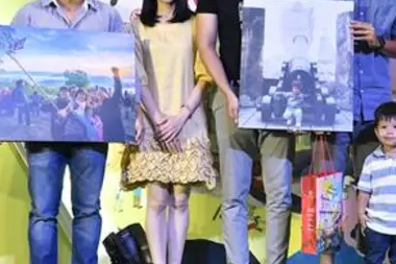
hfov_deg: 25.7
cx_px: 293
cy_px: 82
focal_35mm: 78
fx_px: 858
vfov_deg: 17.4
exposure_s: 1/160
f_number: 8
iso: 3200
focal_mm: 38
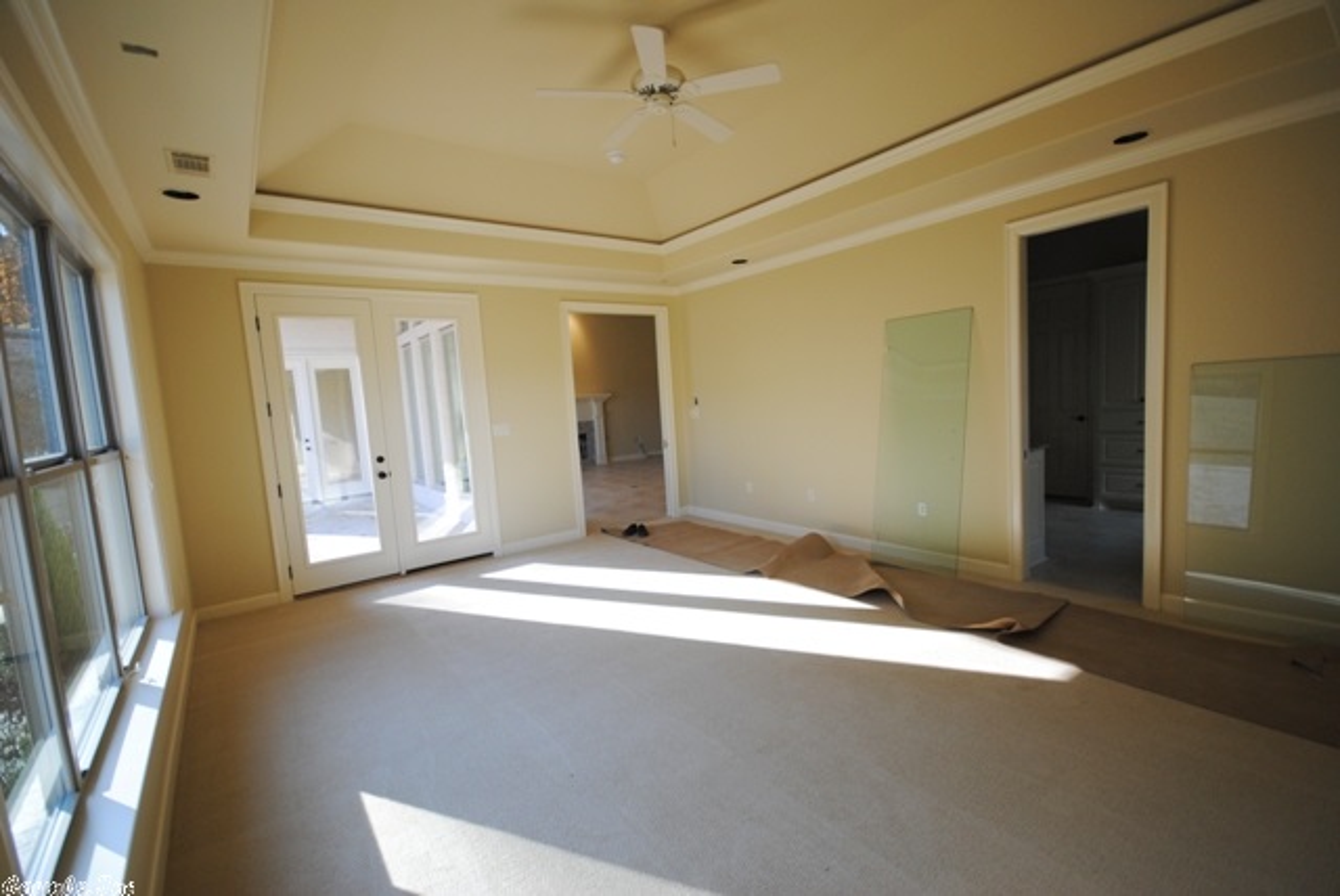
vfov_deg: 77.4
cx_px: 670
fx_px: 559
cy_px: 448
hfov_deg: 100.3
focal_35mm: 15
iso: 200
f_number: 5
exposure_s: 1/80
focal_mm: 10
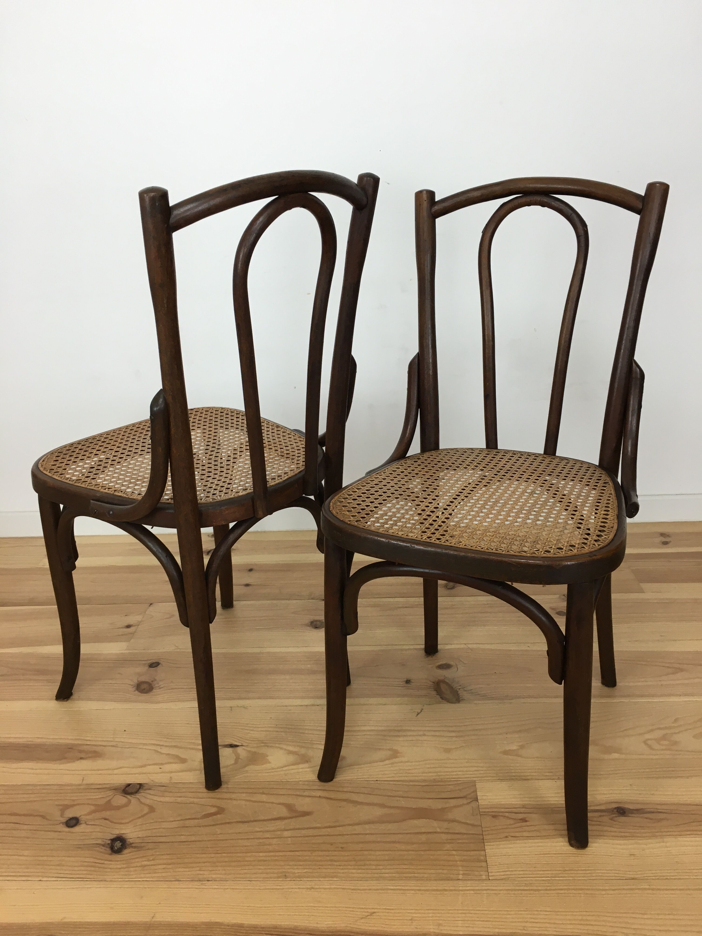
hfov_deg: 48.2
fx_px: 784
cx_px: 351
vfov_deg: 61.7
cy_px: 468
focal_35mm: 29
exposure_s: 1/33
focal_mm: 4.15
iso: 32
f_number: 2.2
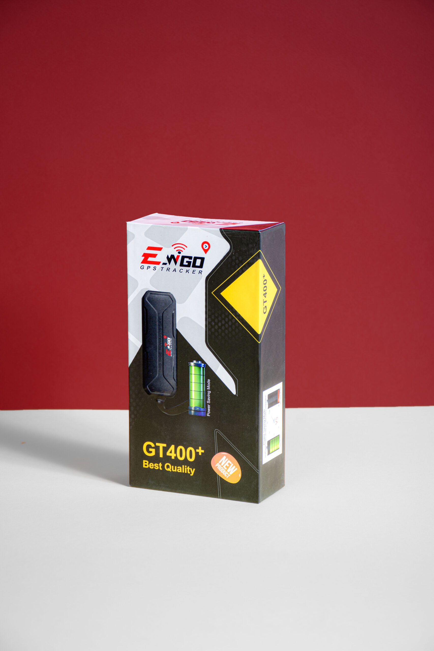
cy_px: 326
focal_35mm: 105
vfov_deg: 19.5
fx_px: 1898
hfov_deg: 13.0
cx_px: 217
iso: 100
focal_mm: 70
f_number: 6.3
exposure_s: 1/160
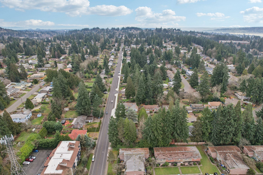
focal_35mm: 22
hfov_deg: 78.6
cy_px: 88
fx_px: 161
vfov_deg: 57.2
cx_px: 132
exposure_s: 1/400
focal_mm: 8.4
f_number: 2.8
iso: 100
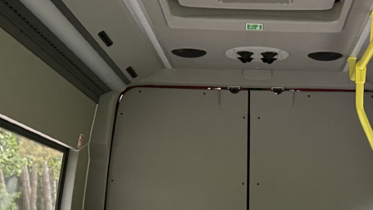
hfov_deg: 25.7
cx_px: 266
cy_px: 319
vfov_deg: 13.8
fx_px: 811
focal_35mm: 82
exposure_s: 1/60
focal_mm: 5.7
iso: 200
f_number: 1.5
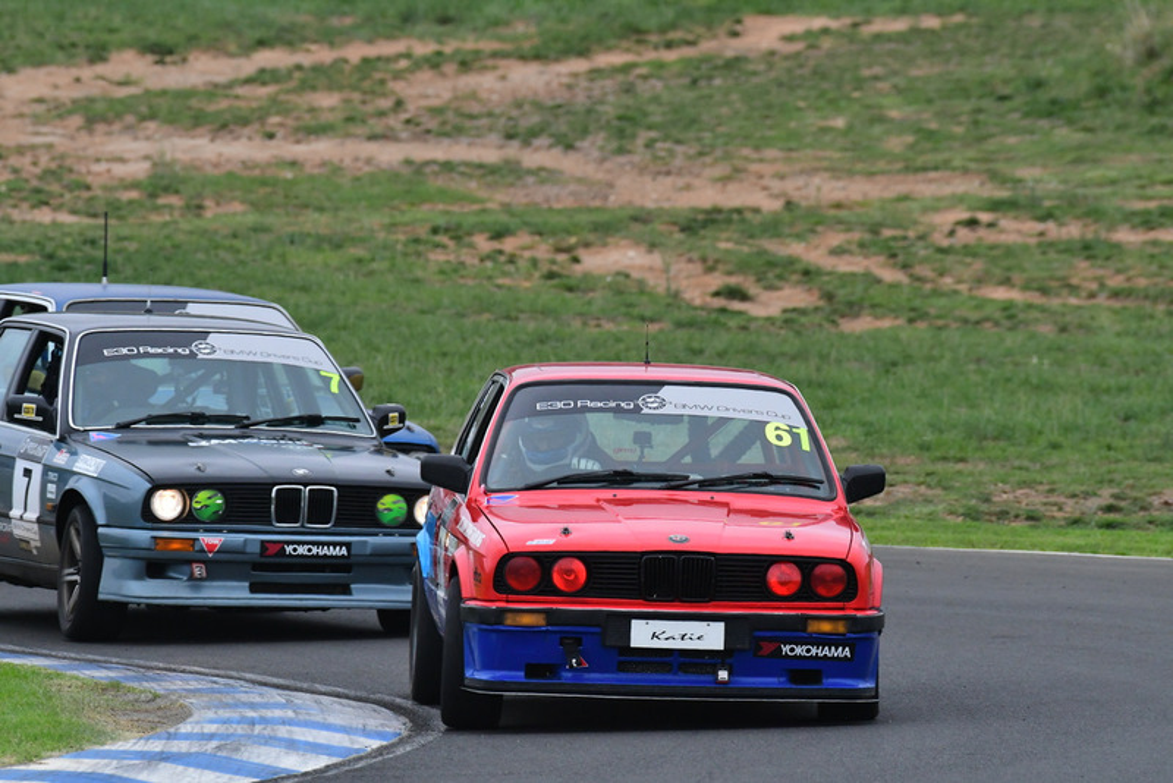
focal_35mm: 615
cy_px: 392
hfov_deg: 3.4
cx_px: 586
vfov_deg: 2.2
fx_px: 20045
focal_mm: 410
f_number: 9
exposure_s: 1/640
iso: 2000
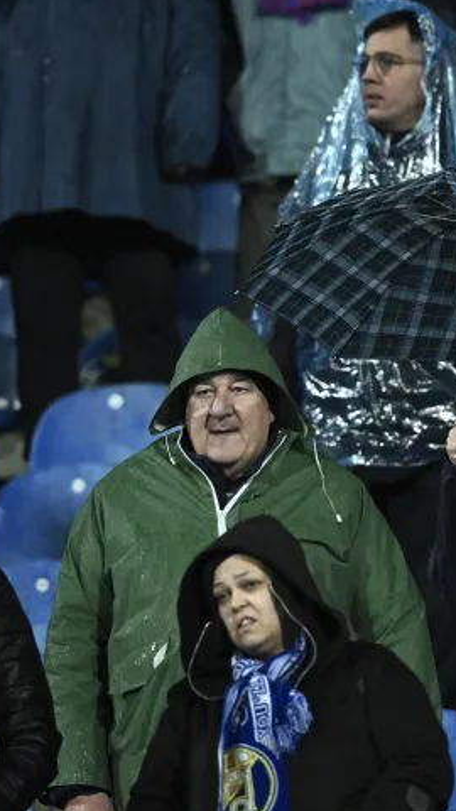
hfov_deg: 1.8
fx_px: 14252
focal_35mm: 663
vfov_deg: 3.3
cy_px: 408
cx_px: 622
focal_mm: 400
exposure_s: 1/400
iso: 5000
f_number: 4
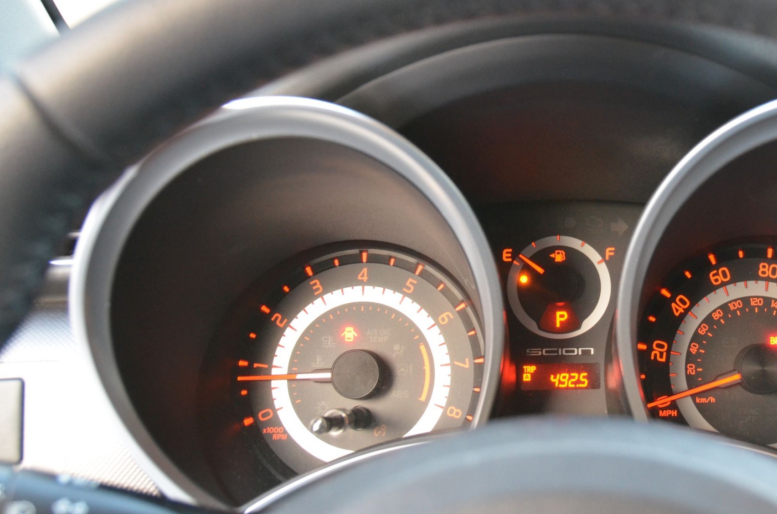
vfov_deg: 30.3
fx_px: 948
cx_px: 566
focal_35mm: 44
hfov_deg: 43.4
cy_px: 205
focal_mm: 20
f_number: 3.5
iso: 1600
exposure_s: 1/25
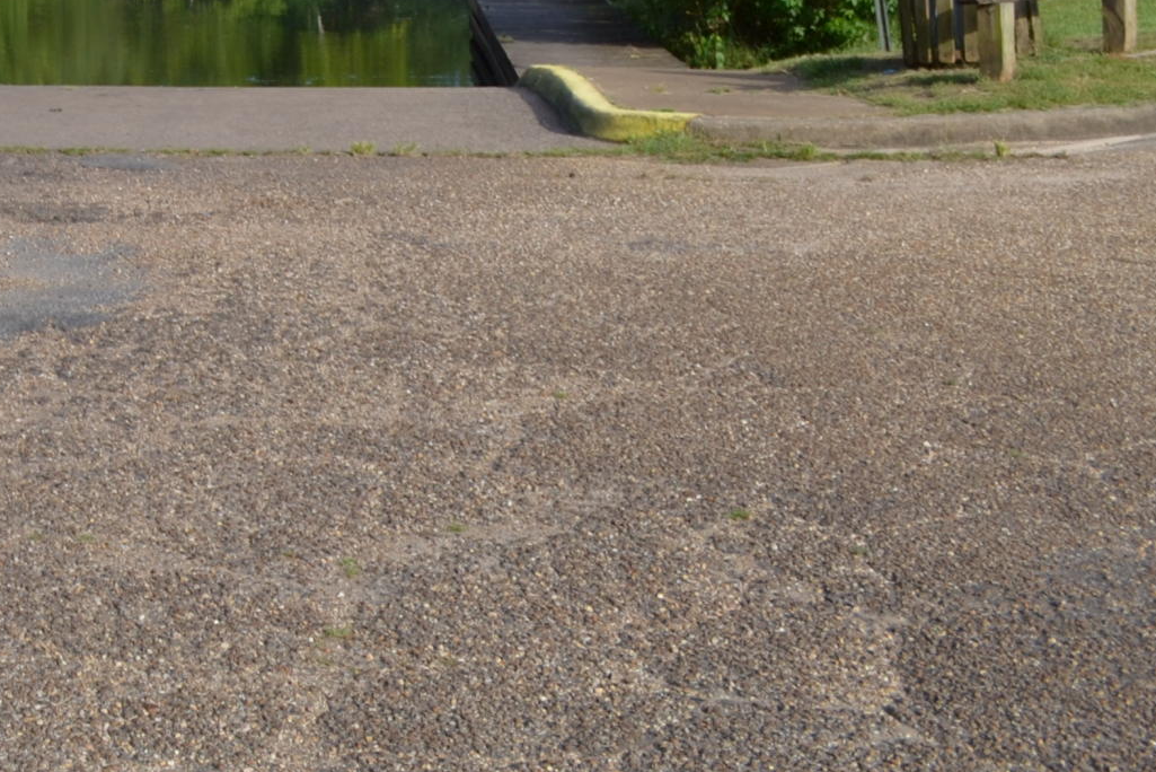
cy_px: -301
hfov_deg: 22.7
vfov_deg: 16.1
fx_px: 2537
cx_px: -383
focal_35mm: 79
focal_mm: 18
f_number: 6.3
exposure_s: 1/200
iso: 100
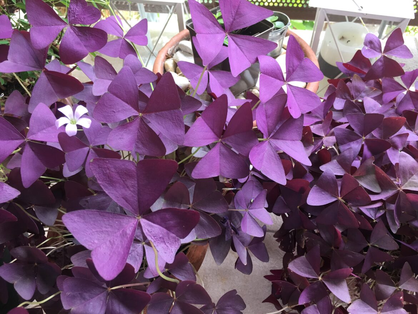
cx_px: 209
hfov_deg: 61.6
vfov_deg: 48.2
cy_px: 157
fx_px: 350
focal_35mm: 29
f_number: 2.2
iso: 25
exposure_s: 1/33
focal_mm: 4.15
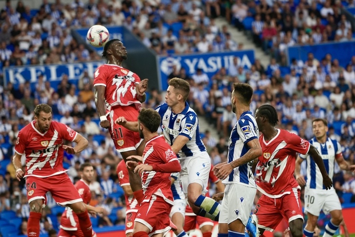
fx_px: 2958
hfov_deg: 6.9
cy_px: 118
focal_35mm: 300
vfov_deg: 4.6
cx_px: 178
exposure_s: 1/800
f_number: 4
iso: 800
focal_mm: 200
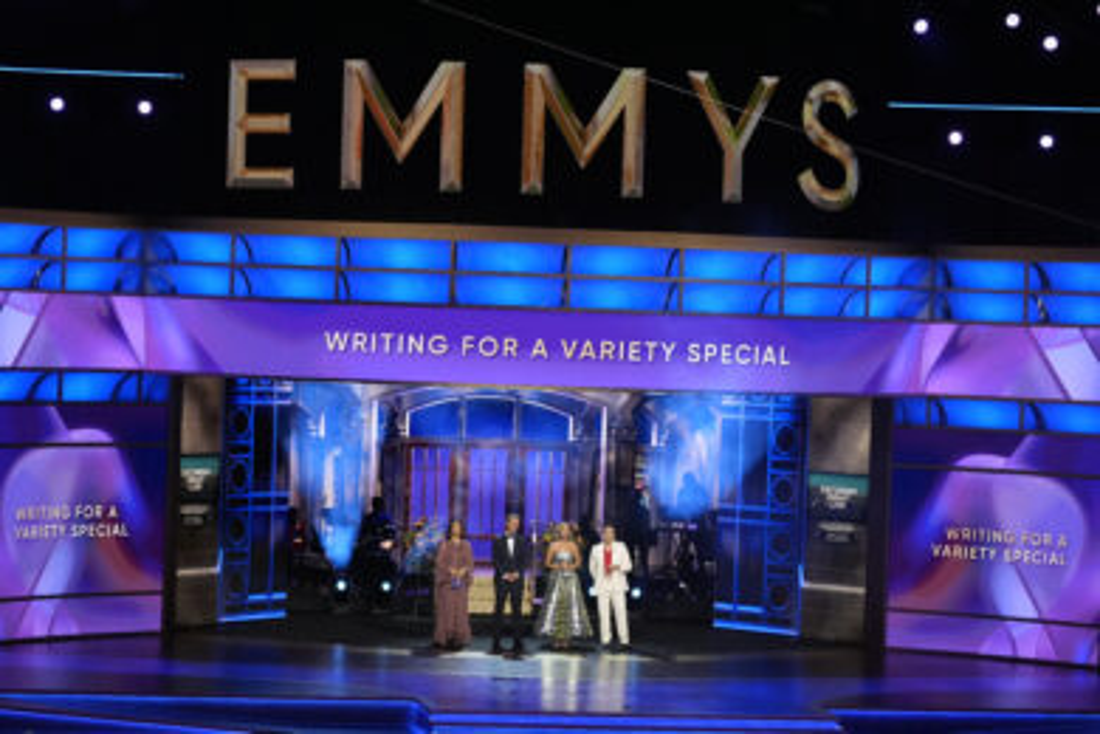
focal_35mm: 123
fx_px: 3758
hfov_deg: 16.7
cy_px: 367
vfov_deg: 11.1
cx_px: 550
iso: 6400
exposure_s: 1/250
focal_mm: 123
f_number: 5.6
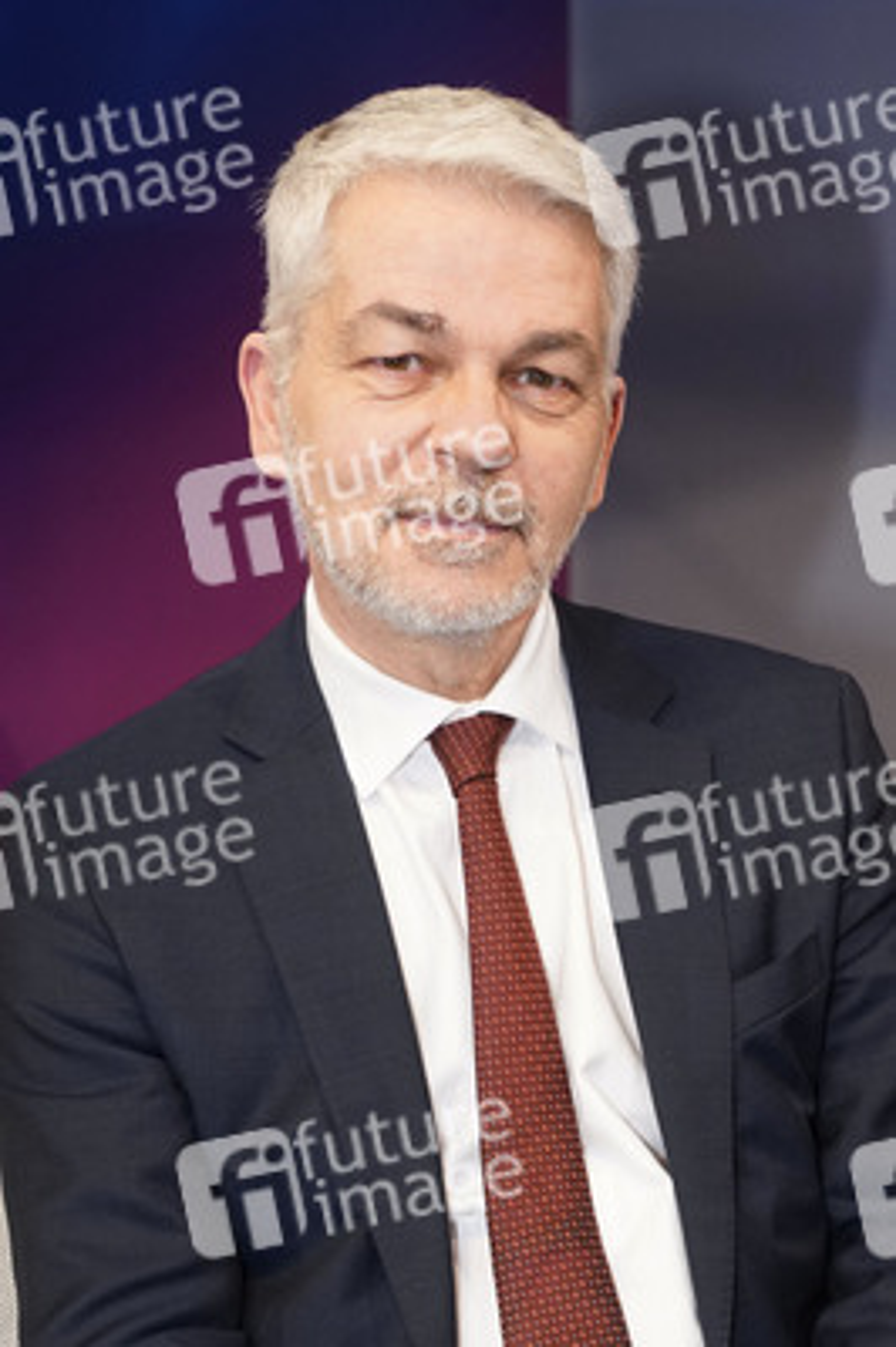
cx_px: 448
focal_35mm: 50
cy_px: 674
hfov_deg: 26.9
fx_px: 1870
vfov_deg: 39.6
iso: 2000
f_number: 5.6
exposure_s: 1/125
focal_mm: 50
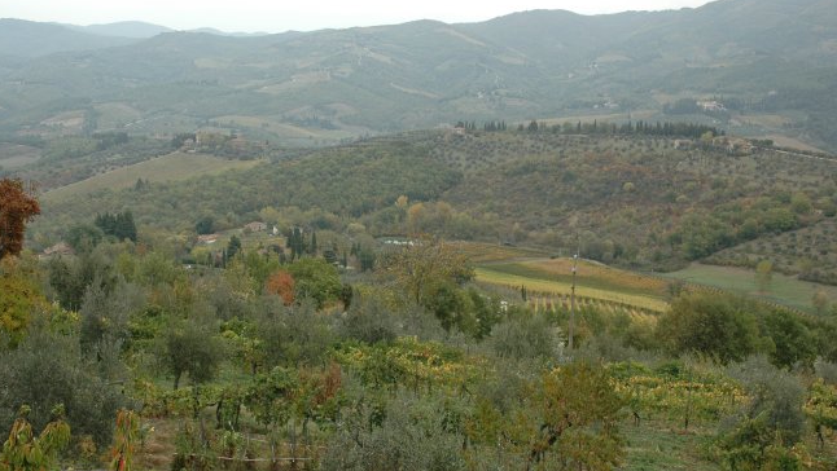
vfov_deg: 28.3
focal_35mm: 42
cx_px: 372
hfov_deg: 48.3
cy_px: 274
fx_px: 933
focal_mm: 24
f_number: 6.3
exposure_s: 1/160
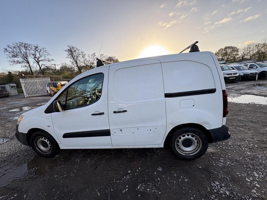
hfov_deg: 102.1
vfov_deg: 85.7
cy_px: 100
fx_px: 108
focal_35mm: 14
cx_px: 134
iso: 40
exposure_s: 1/412
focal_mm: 2.22
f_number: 2.2
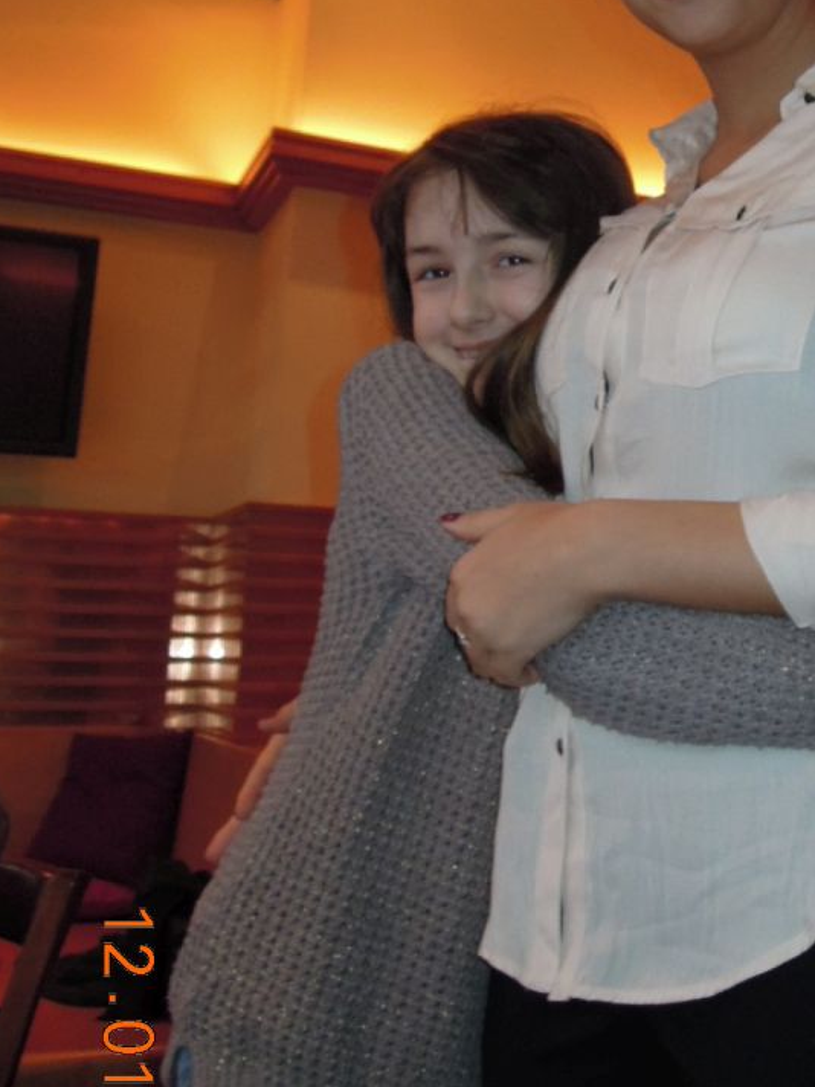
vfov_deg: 40.6
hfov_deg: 30.1
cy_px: 349
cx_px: 743
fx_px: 1444
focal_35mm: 46
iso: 320
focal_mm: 4.3
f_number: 2.8
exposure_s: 1/30
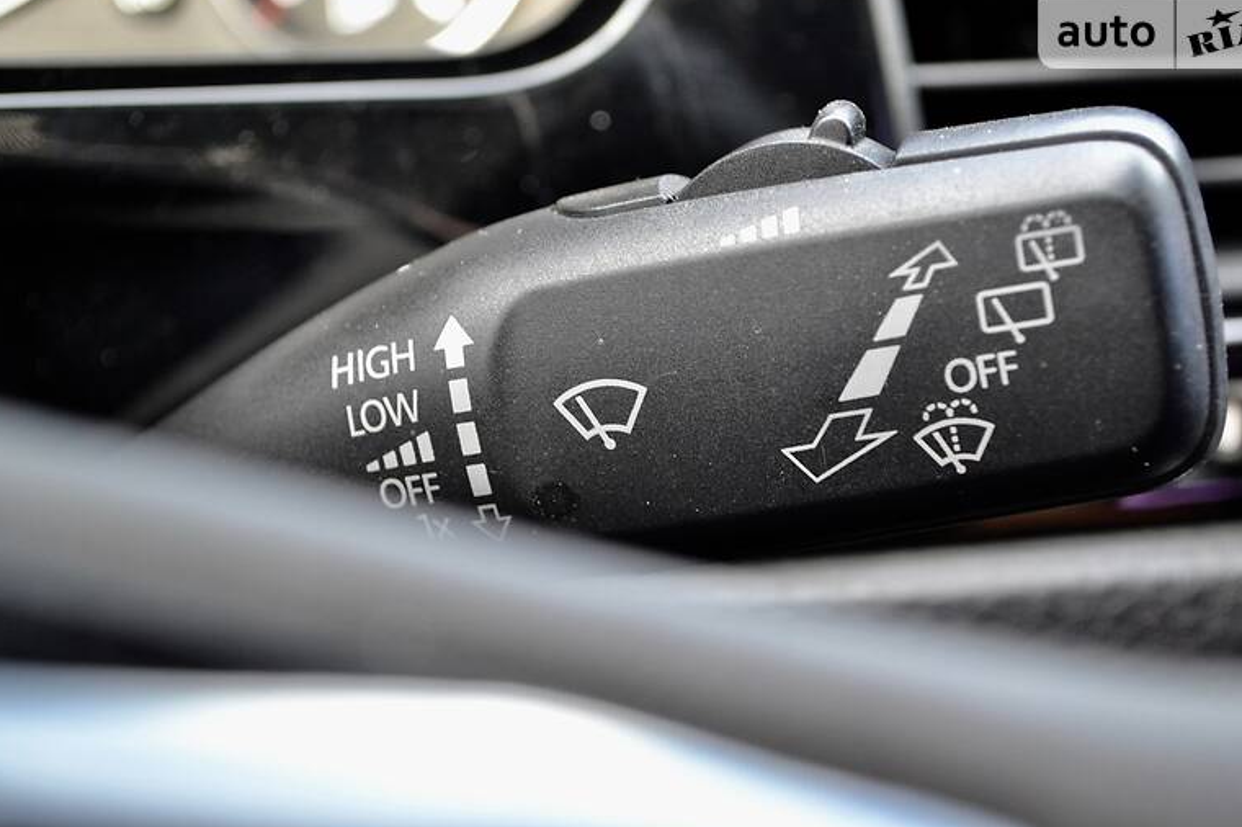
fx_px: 2069
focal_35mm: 60
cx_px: 644
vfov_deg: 22.6
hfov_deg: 33.4
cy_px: 414
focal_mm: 38
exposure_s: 1/40
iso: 800
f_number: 5
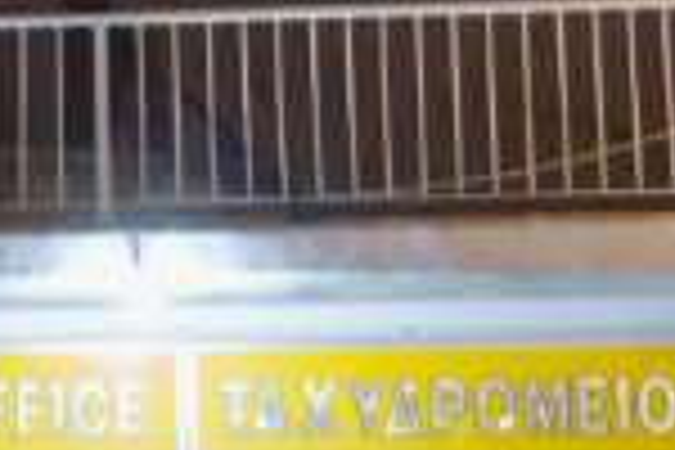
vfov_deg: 4.5
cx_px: -1552
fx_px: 5775
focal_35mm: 308
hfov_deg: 6.0
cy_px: 236
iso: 1600
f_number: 2
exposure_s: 1/160
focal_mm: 30
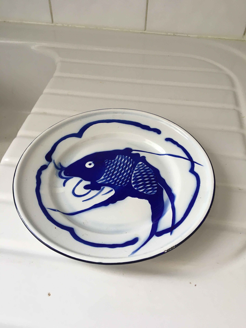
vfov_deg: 61.7
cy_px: 164
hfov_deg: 48.2
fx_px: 275
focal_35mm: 29
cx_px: 123
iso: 40
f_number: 2.2
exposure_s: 1/33
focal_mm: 4.15
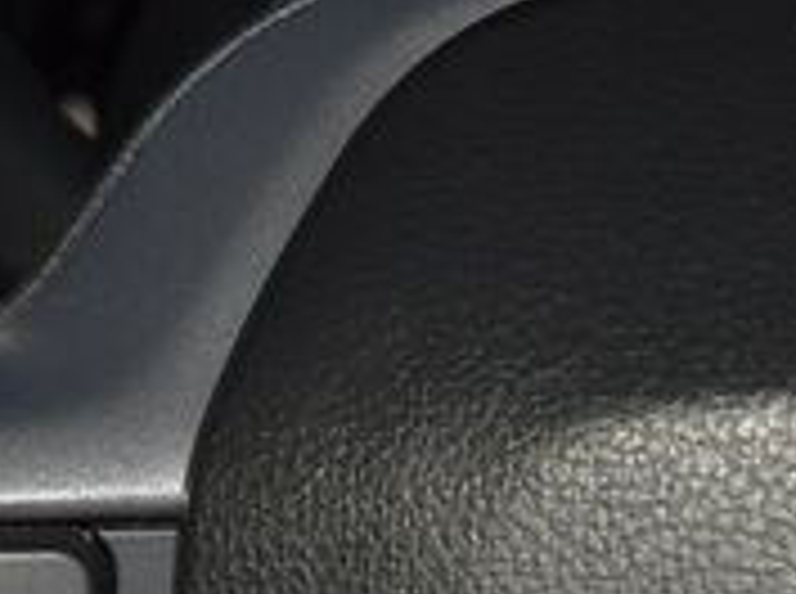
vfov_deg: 4.0
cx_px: -256
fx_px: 8399
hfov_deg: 5.4
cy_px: 704
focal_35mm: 366
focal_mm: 70
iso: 100
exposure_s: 1/125
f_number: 8
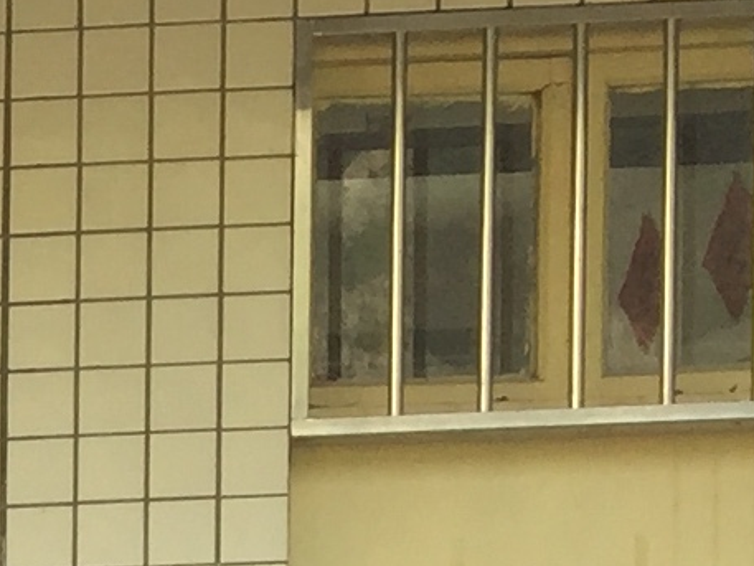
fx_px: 4510
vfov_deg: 6.8
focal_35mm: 207
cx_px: -1628
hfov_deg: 8.0
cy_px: 1403
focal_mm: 4.15
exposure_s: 1/476
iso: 32
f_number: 2.2
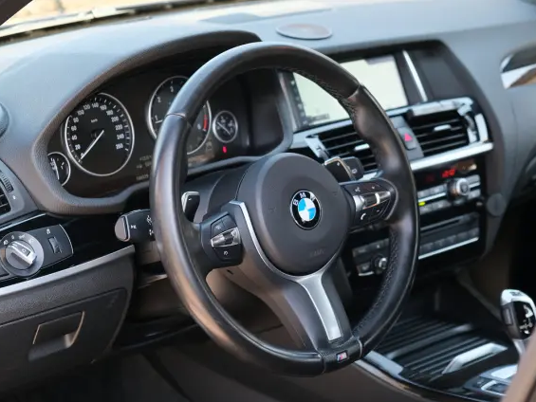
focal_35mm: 86
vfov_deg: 17.2
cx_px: 295
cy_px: 201
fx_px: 1332
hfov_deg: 22.7
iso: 320
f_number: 4
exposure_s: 1/56
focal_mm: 52.7
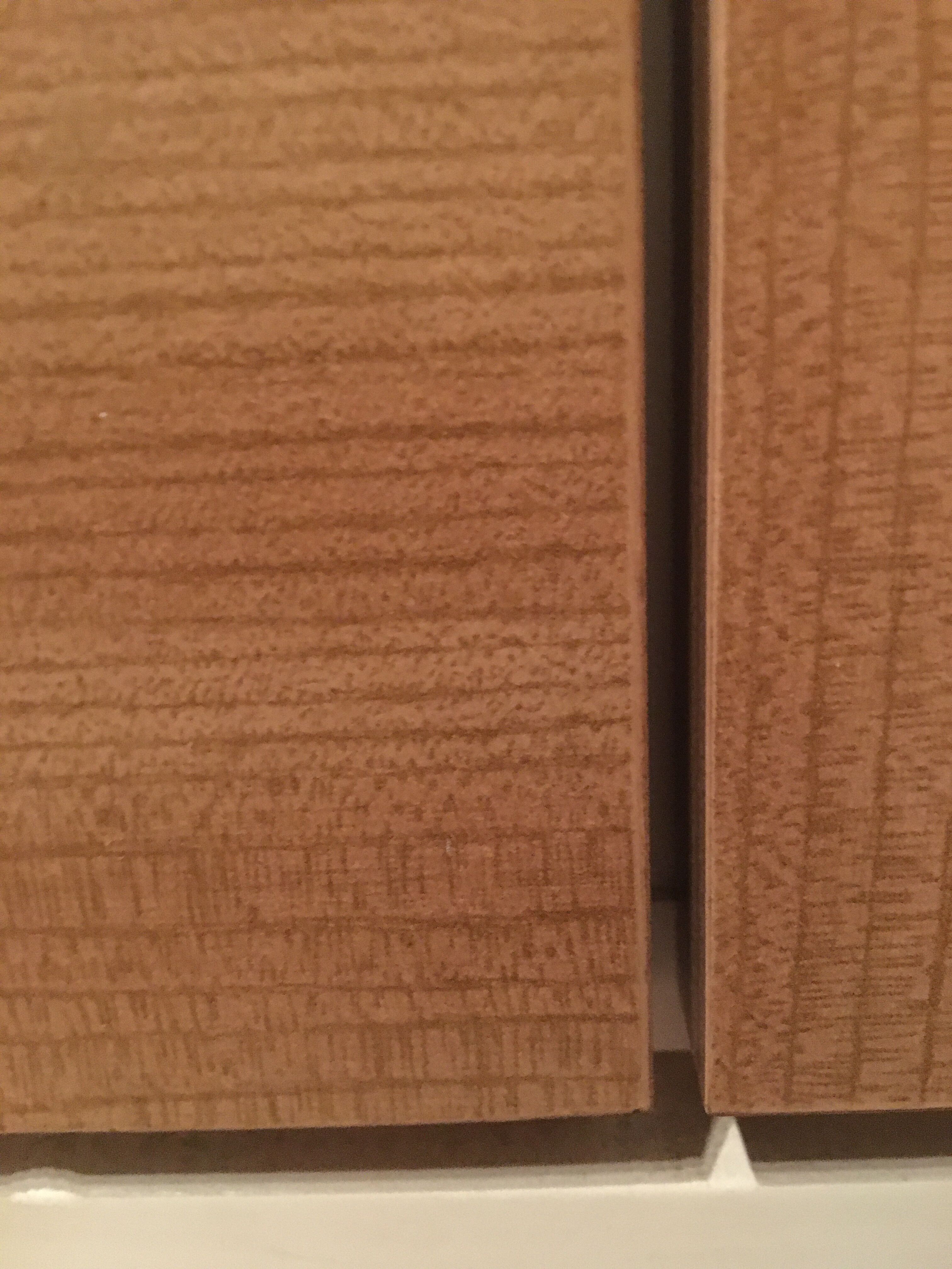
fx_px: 1063
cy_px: 634
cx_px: 476
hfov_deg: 48.2
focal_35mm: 29
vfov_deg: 61.7
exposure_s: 1/17
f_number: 2.2
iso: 640
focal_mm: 4.15
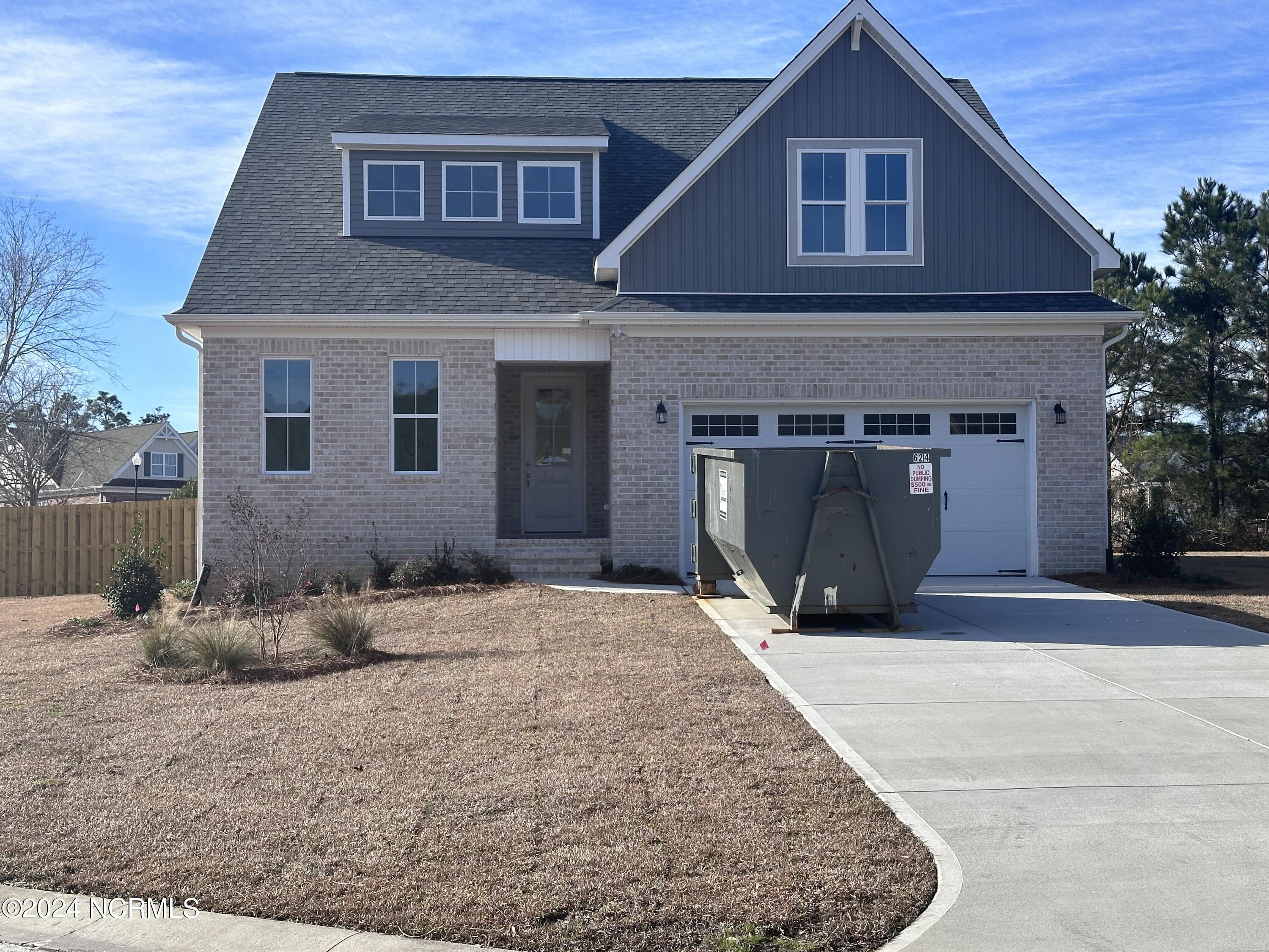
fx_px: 1760
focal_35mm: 48
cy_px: 476
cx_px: 634
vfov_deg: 30.3
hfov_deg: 39.7
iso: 64
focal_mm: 6.86
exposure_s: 1/3058
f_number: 1.78
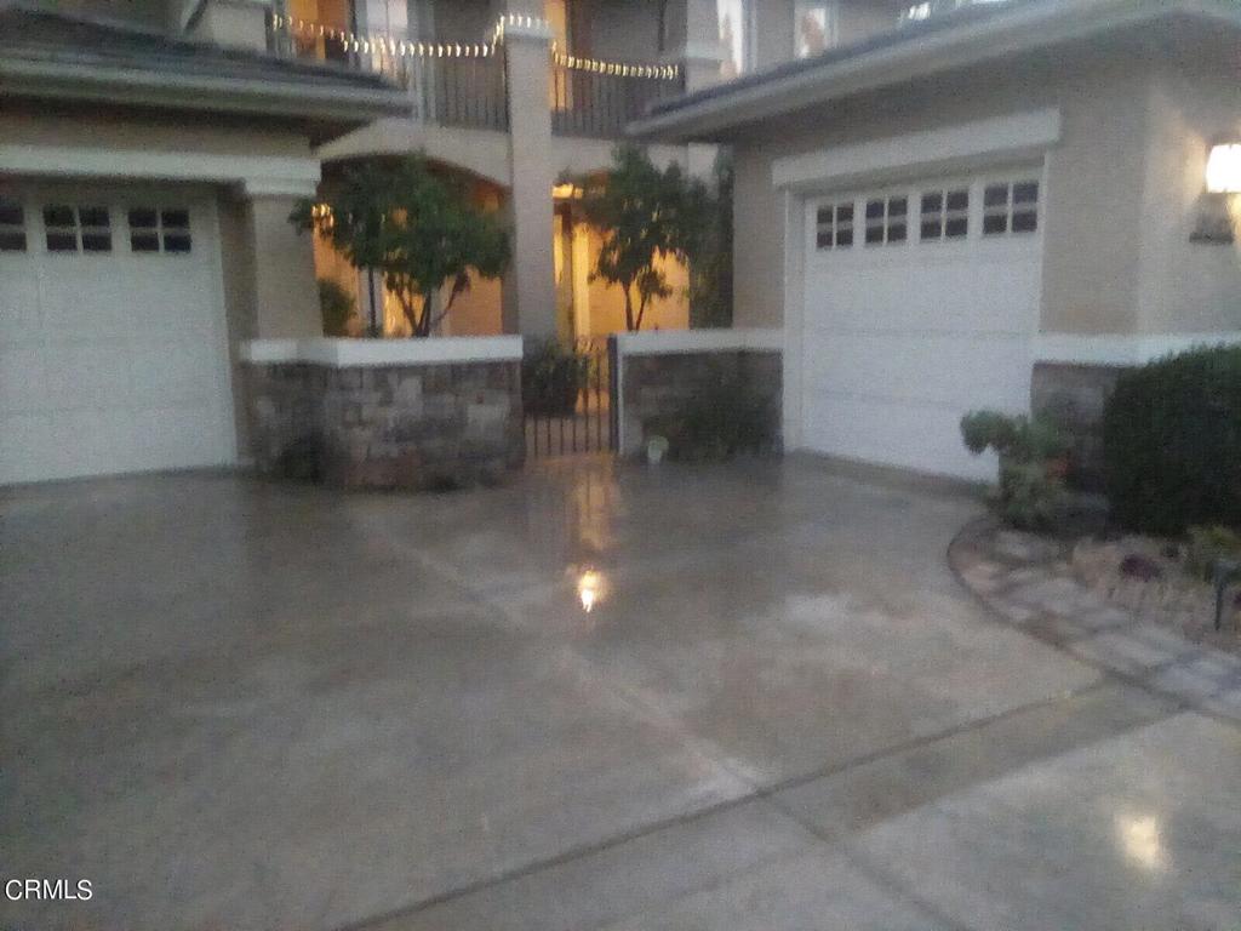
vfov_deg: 49.7
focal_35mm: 28
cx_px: 620
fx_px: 1004
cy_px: 466
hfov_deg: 63.4
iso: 949
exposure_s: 1/10
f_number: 2.2
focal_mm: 2.27
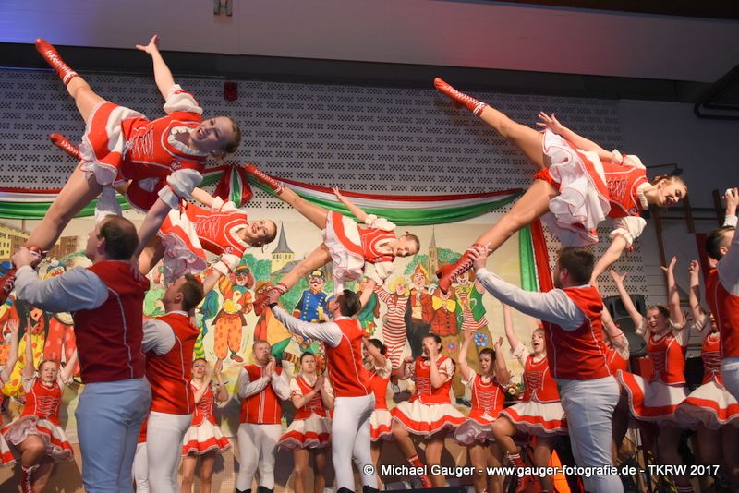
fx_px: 678
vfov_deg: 40.0
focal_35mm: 33
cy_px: 246
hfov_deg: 57.2
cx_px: 370
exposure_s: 1/500
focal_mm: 22
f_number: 3.8
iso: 1000
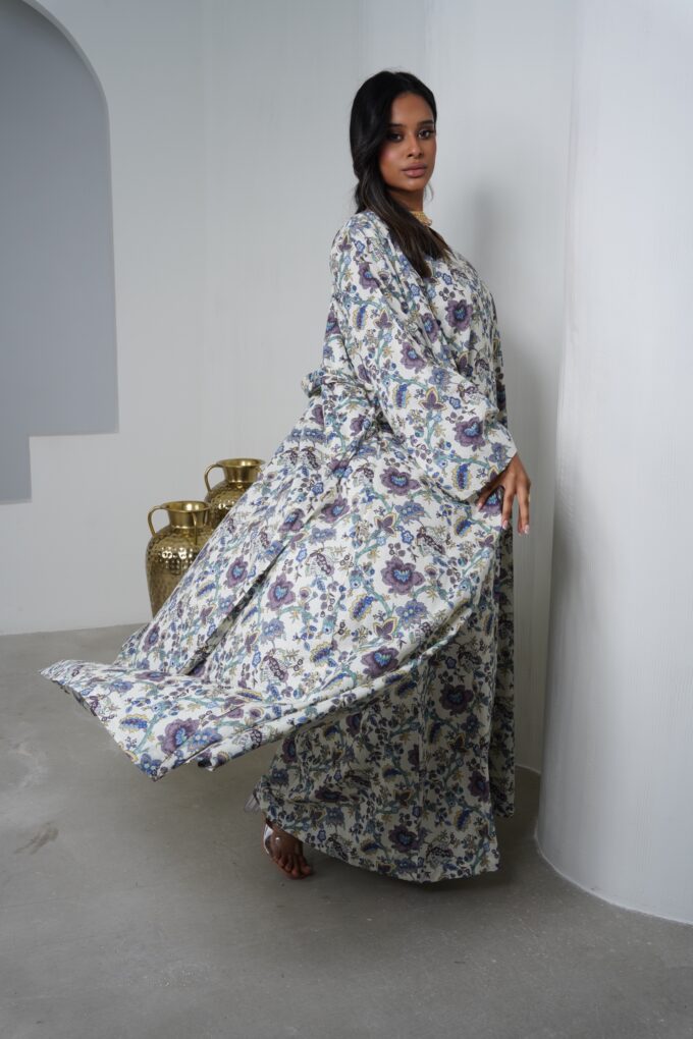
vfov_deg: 51.5
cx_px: 346
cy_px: 520
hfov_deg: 35.7
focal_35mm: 37
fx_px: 1077
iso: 125
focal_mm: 37.3
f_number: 10
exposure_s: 1/125
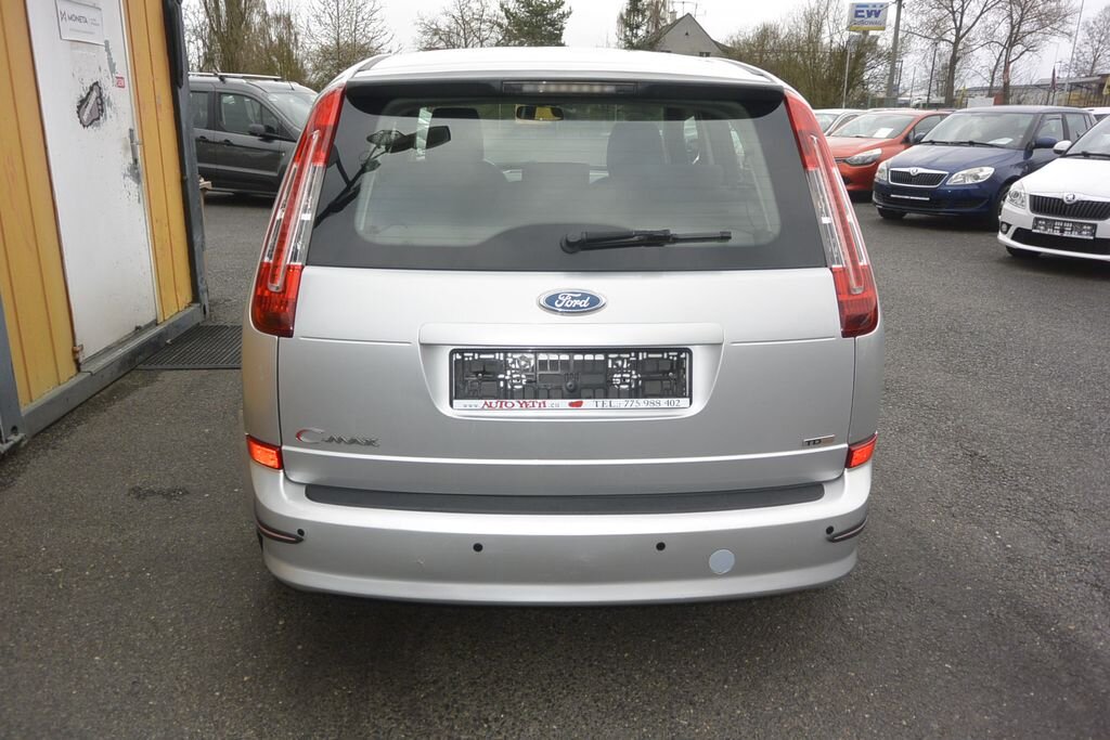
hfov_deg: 67.4
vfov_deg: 47.9
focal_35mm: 27
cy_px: 370
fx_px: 833
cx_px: 555
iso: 200
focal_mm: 10
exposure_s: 1/250
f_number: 3.5
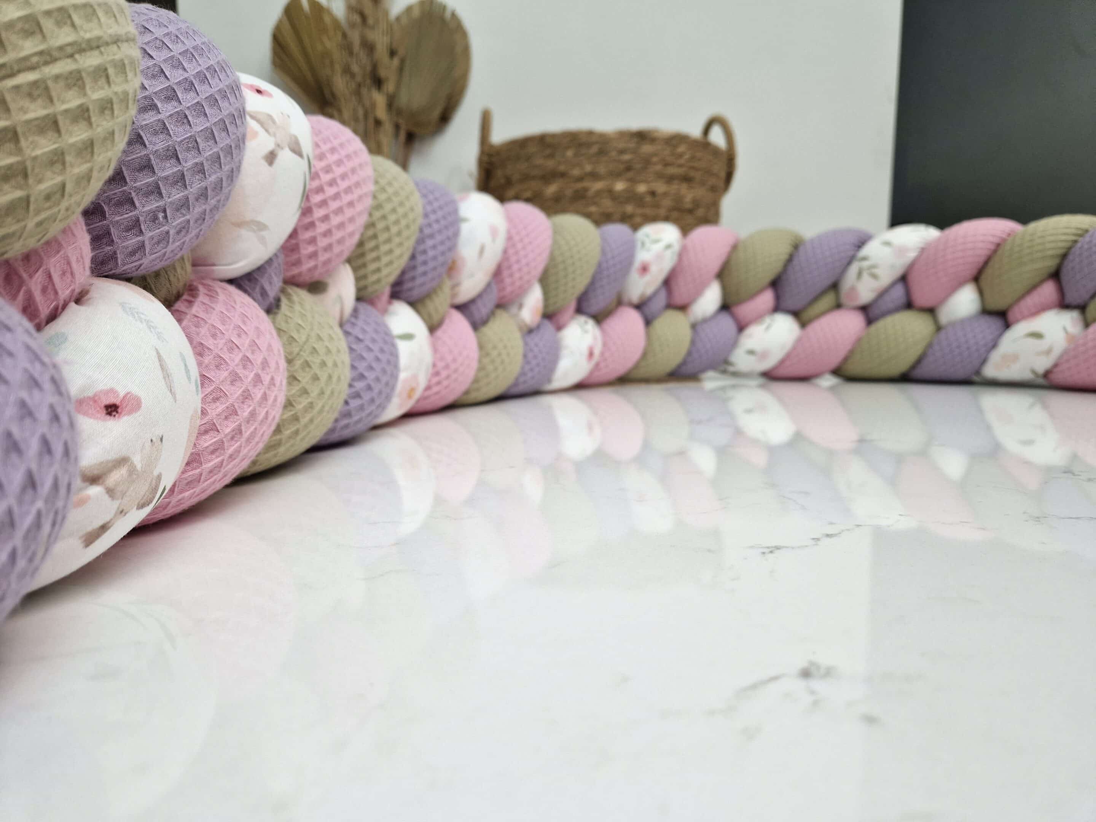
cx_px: 548
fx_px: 728
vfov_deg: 58.9
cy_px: 411
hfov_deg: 73.9
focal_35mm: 23
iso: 160
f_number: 1.8
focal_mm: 5.4
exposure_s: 1/100
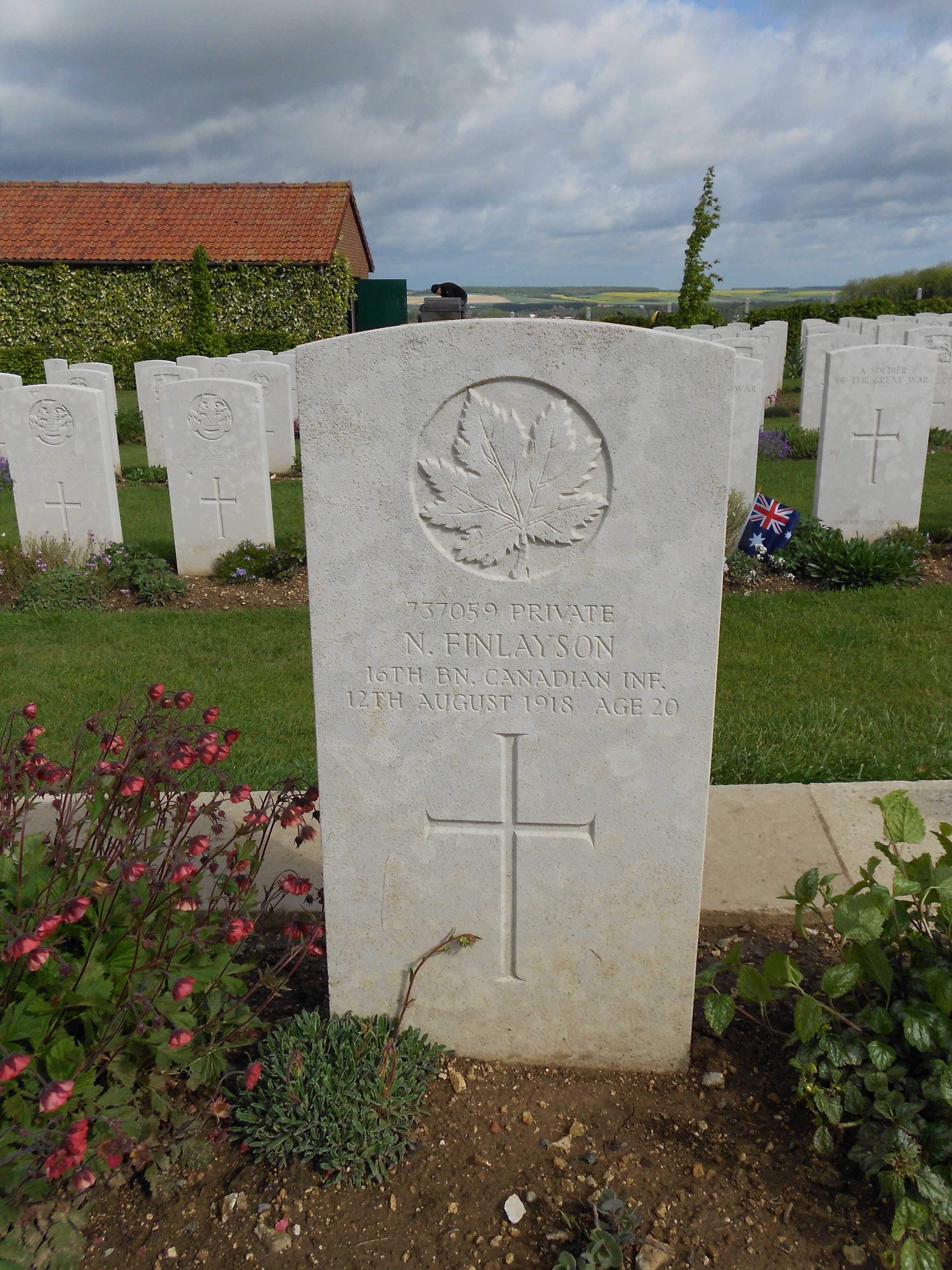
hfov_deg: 48.2
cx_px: 476
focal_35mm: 29
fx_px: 1063
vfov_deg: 61.7
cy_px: 635
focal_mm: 5.1
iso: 80
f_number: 8.5
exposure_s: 1/250
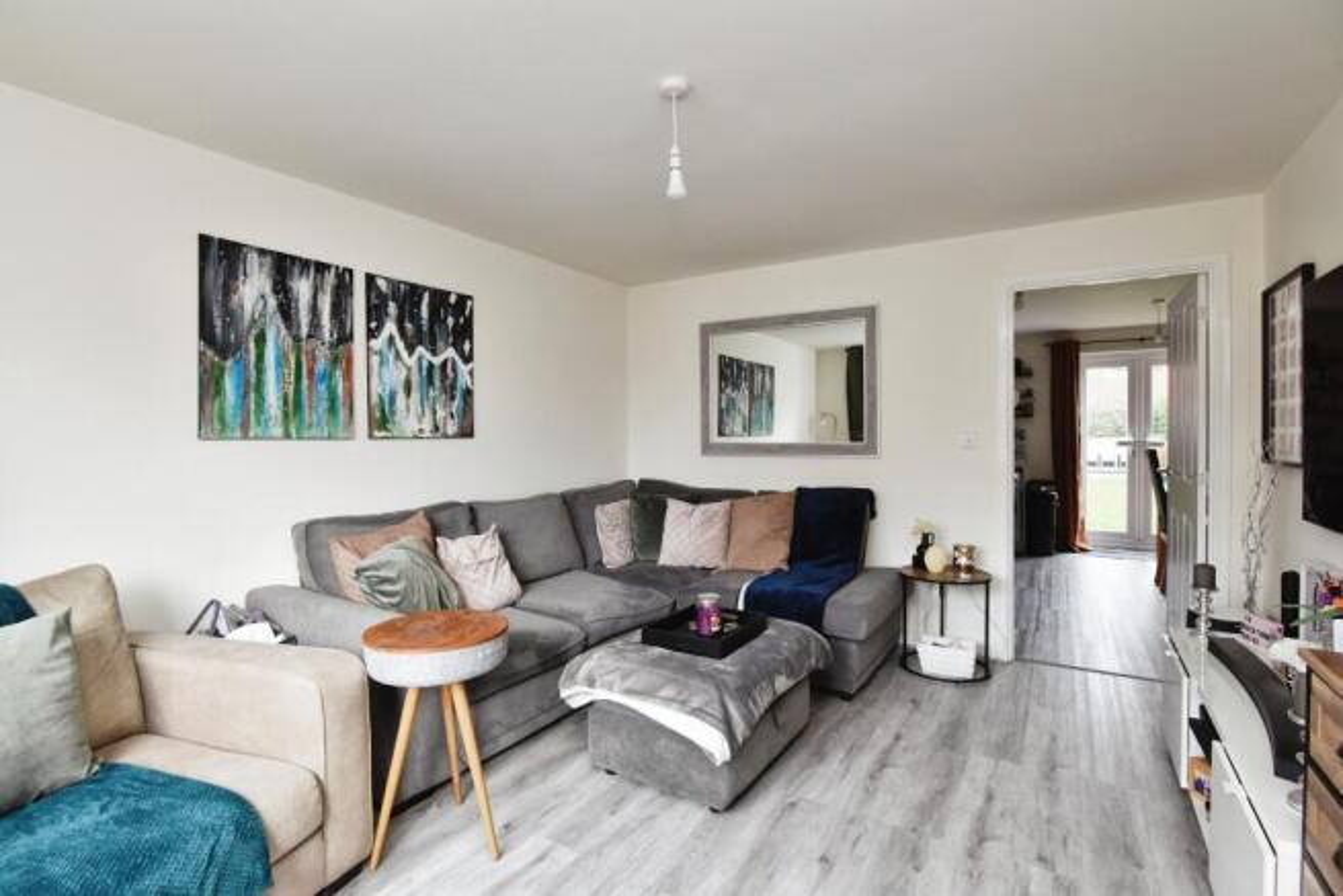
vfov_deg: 73.8
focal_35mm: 16
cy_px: 448
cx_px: 672
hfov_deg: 96.7
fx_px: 597
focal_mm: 16
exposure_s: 1/20
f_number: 7.1
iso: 500
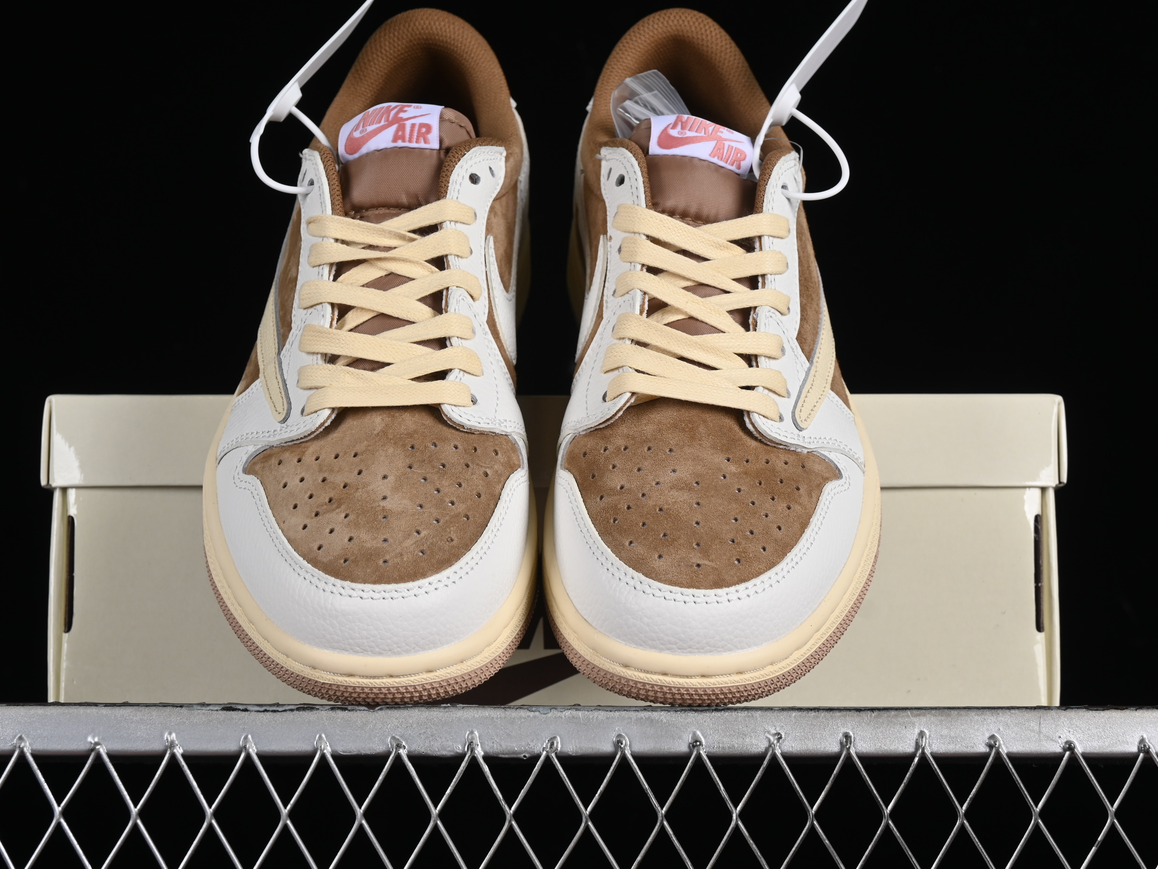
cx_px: 547
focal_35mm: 82
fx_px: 2743
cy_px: 437
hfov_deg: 23.8
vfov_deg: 18.0
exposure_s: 1/80
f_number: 8
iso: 160
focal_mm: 50
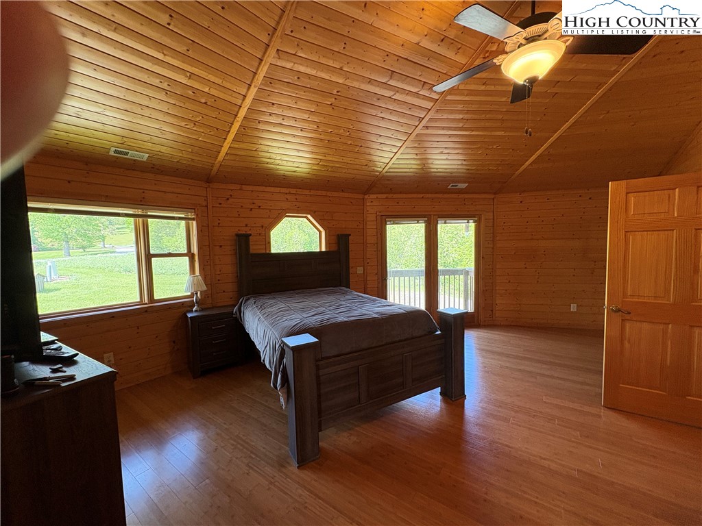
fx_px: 284
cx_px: 351
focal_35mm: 14
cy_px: 263
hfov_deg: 102.1
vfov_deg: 85.7
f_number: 2.2
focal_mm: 2.22
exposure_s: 1/120
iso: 250
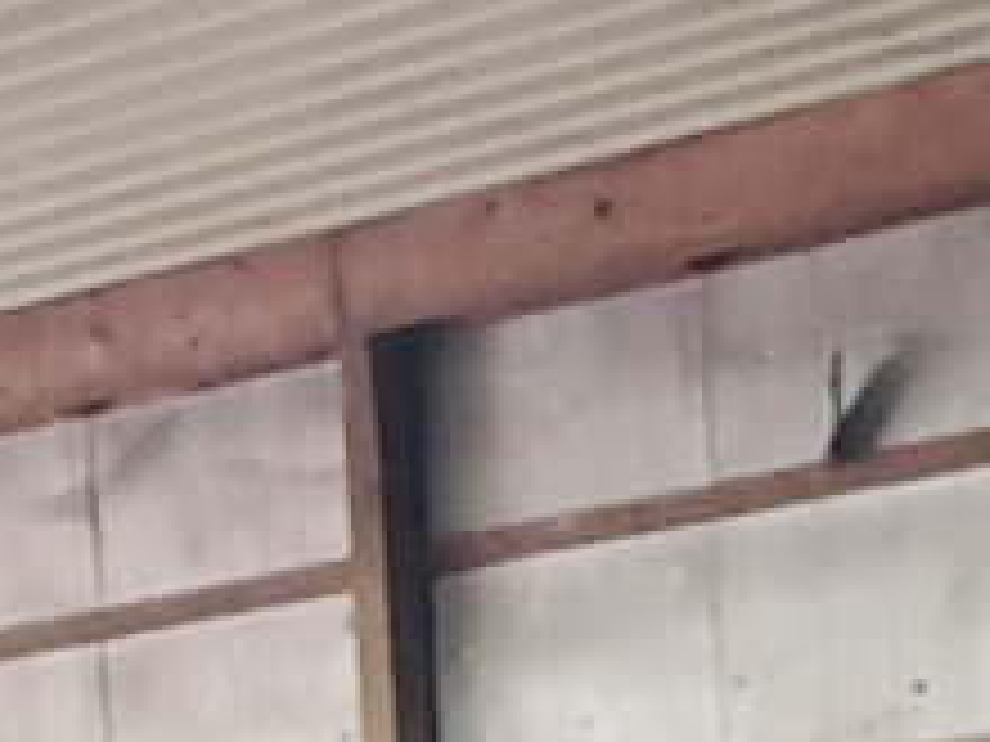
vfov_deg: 6.8
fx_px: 5405
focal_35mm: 189
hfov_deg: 10.4
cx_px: 918
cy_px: 2545
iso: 95
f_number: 1.5
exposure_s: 1/60.2
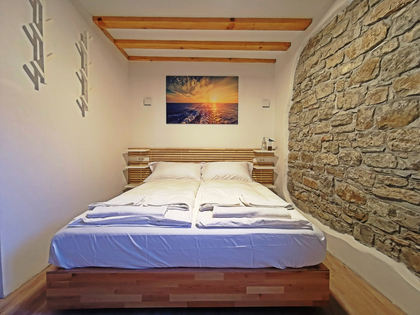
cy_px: 158
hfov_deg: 94.5
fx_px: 194
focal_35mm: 16
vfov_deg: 78.1
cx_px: 210
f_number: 2.2
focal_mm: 2.35
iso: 640
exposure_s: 1/33.3
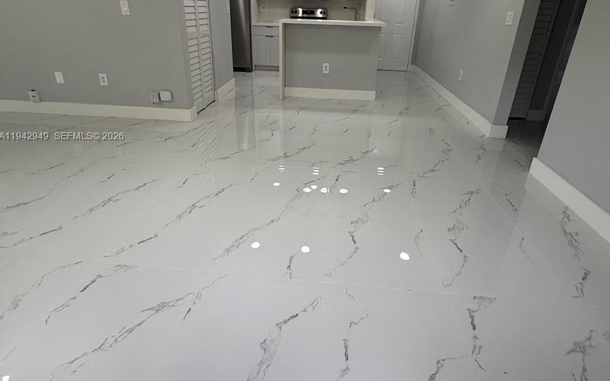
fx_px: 332
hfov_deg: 85.1
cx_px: 306
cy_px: 137
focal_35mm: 20
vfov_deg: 58.7
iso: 50
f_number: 2.2
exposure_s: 1/120
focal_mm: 2.22
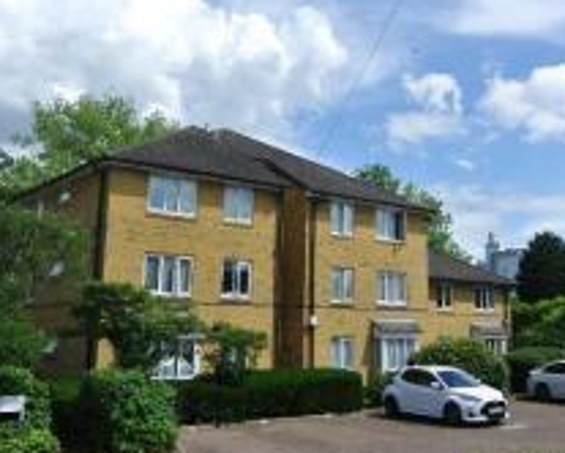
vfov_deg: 36.4
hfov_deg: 44.3
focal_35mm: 41
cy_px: 184
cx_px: 358
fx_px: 686
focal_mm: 7.3
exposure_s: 1/800
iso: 100
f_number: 5
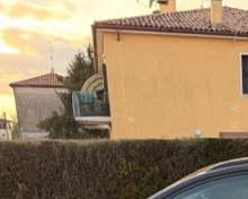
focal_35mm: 68
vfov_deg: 20.5
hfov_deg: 25.4
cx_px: 289
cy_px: 260
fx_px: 499
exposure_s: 1/414
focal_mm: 6.76
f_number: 1.78
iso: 100
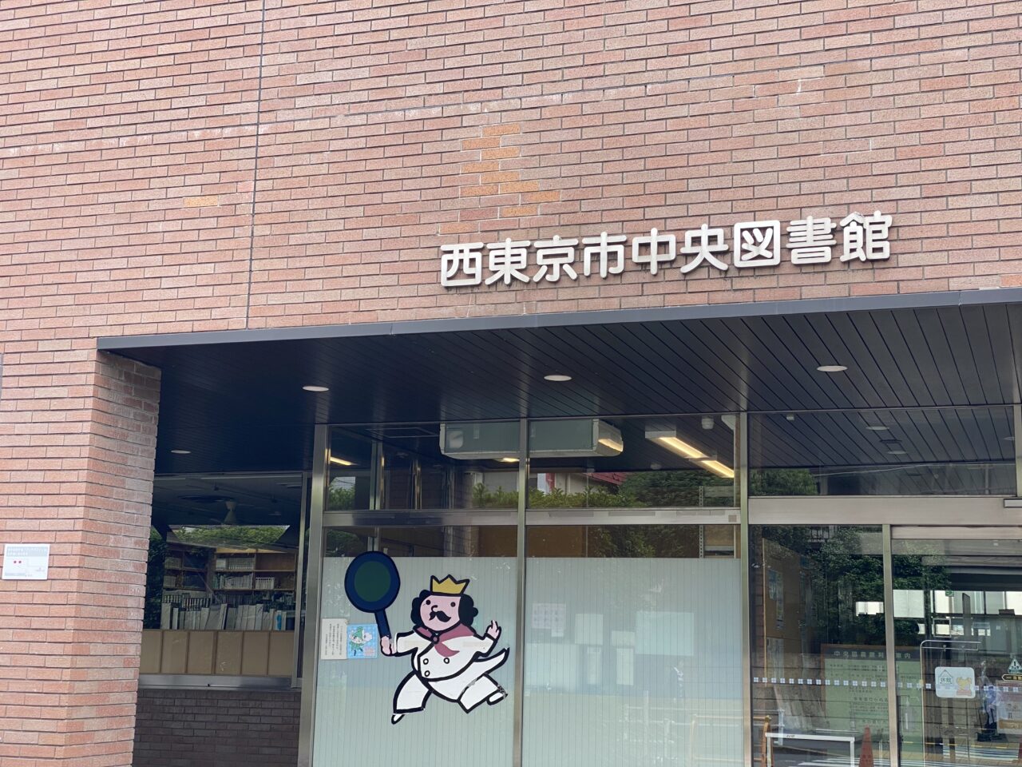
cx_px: 511
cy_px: 384
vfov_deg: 28.0
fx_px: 1535
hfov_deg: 36.8
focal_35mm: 52
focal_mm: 6
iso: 20
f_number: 2
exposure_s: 1/256
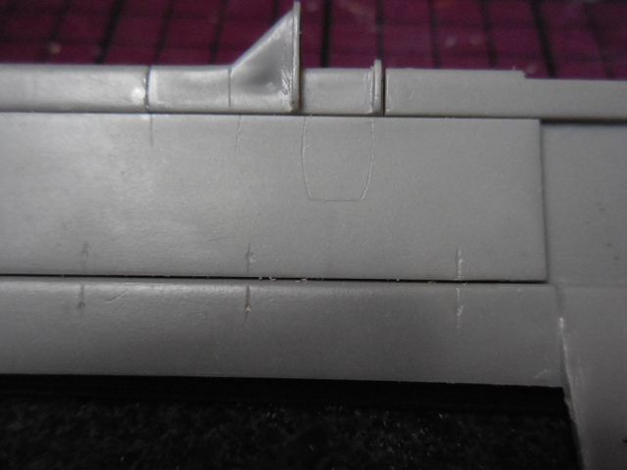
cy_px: 235
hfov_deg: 42.1
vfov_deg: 32.2
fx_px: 815
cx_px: 314
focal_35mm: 45
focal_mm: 8.1
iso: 900
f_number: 8.4
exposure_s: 1/60
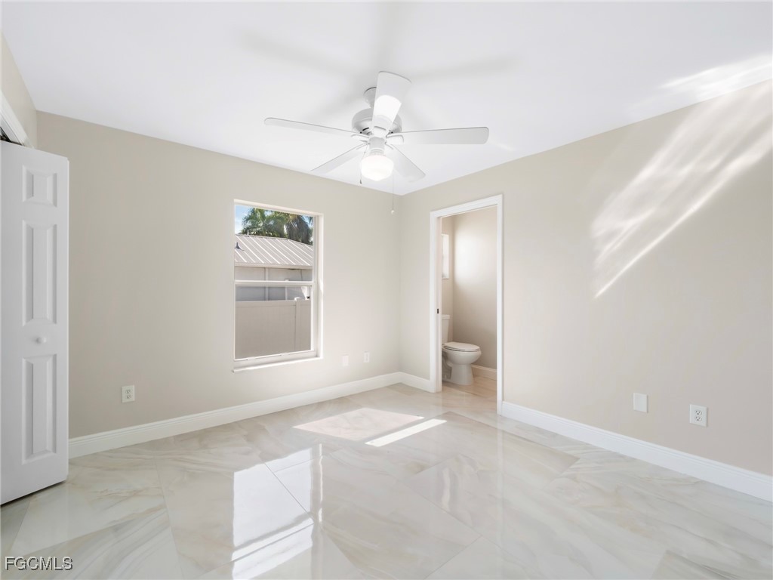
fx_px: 313
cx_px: 386
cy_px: 290
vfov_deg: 85.7
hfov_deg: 102.1
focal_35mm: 14
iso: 200
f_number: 7.1
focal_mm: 7
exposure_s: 1/15
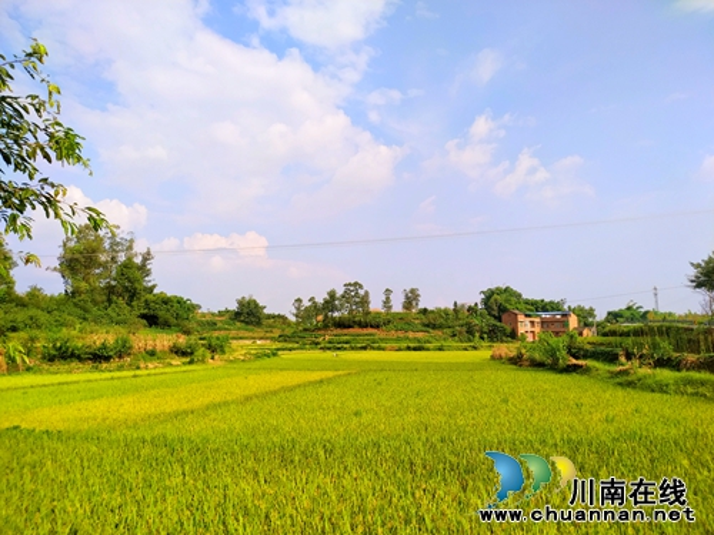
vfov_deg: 56.8
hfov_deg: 71.6
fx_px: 495
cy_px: 268
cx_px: 357
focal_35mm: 24
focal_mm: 3.94
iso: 100
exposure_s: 1/2500
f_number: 1.9
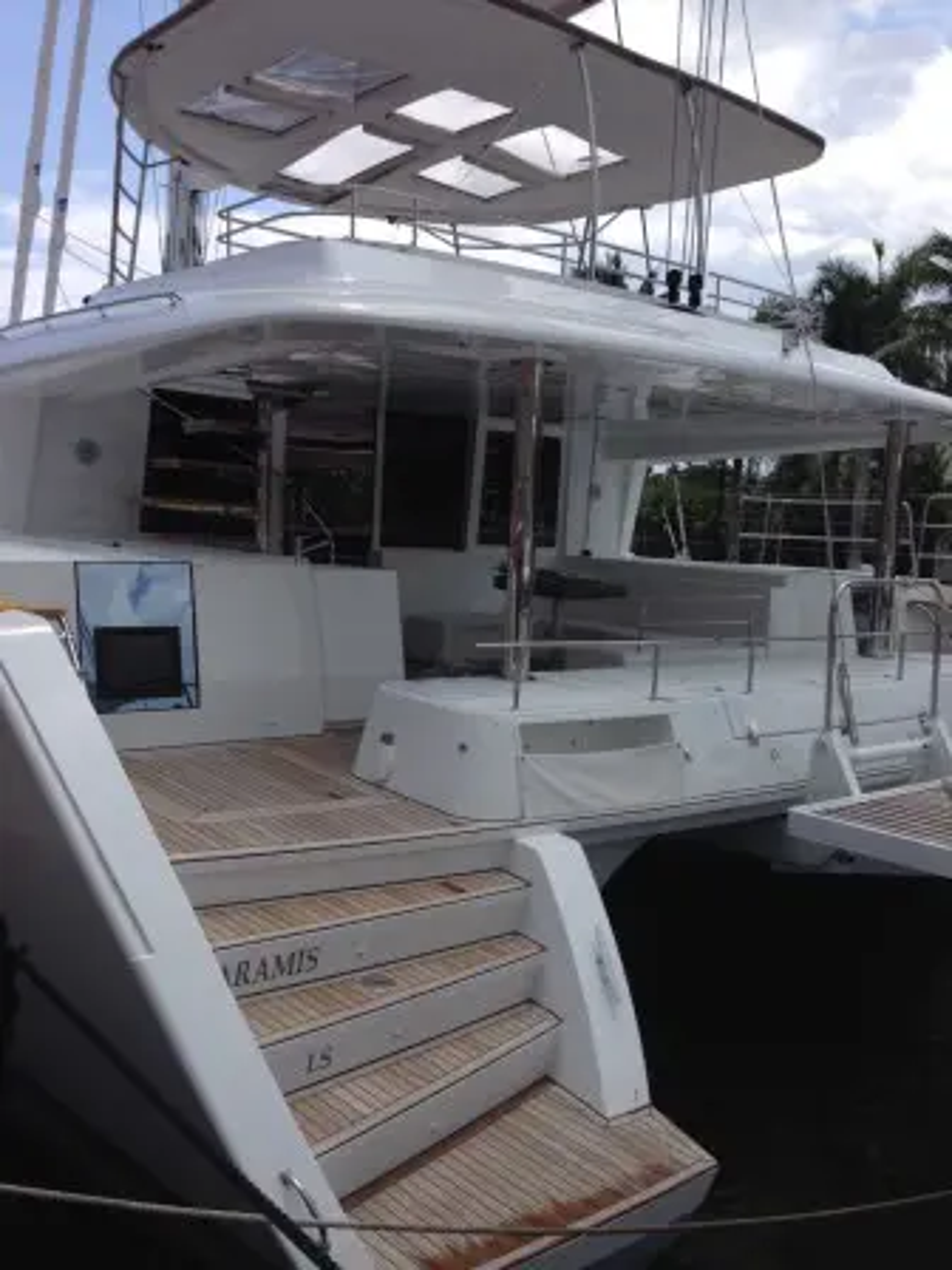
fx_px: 1210
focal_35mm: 33
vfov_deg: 55.4
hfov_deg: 42.9
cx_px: 476
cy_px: 635
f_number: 2.4
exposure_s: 1/1808
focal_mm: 4.12
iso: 50
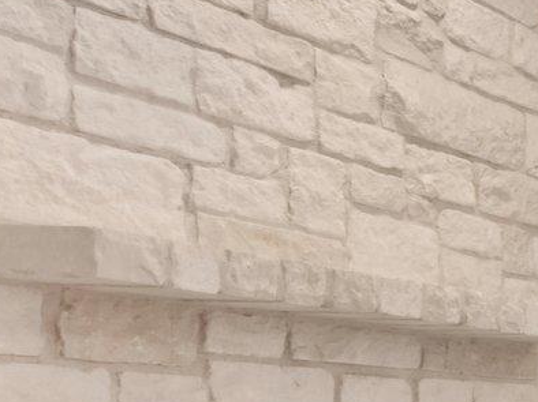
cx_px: 1382
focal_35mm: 70
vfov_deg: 20.1
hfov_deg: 14.0
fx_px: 1087
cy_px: 436
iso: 800
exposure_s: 1/50
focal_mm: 14
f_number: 8
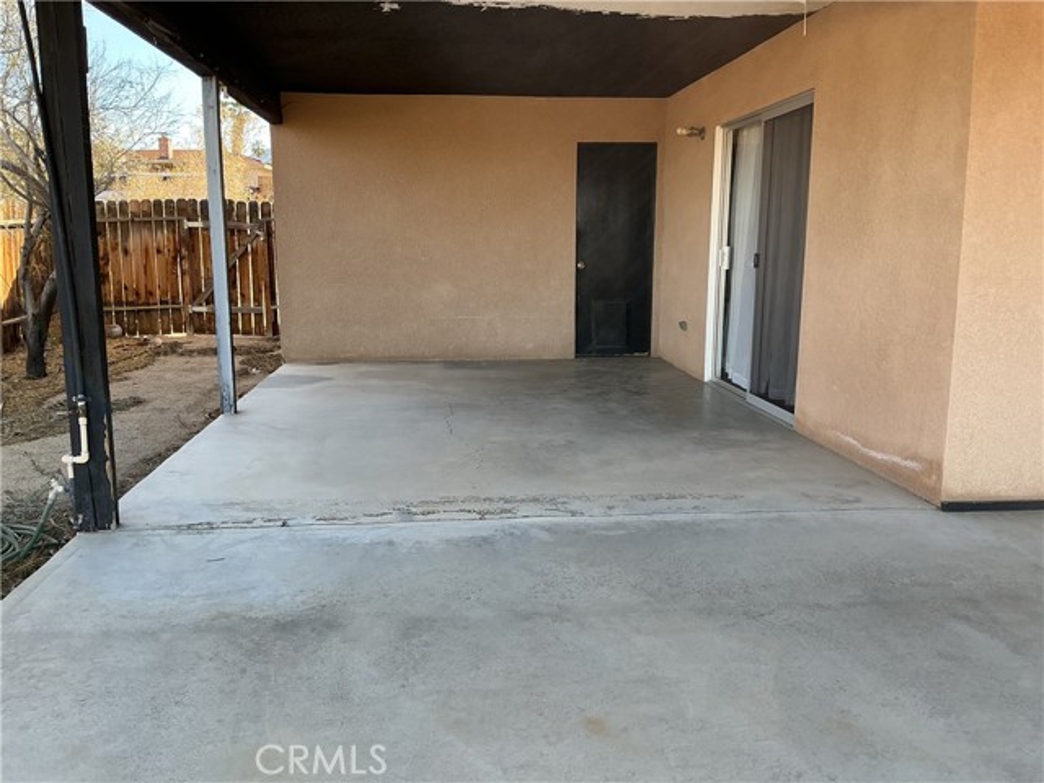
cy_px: 392
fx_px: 875
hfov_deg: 61.7
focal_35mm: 29
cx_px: 522
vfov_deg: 48.2
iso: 25
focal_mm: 3
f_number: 1.8
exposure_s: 1/186
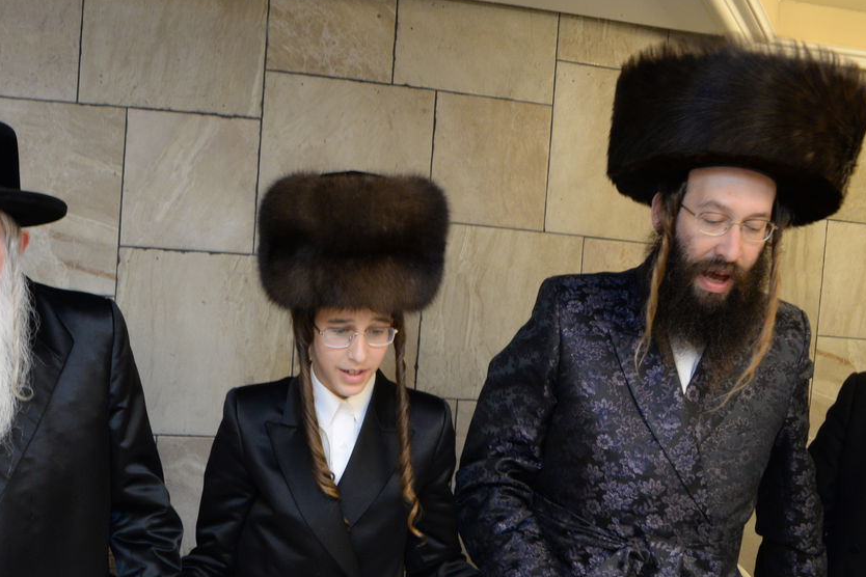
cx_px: 191
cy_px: 439
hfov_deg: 40.4
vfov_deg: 28.2
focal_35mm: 47
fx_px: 1131
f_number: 5
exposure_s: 1/100
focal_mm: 28
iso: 2000
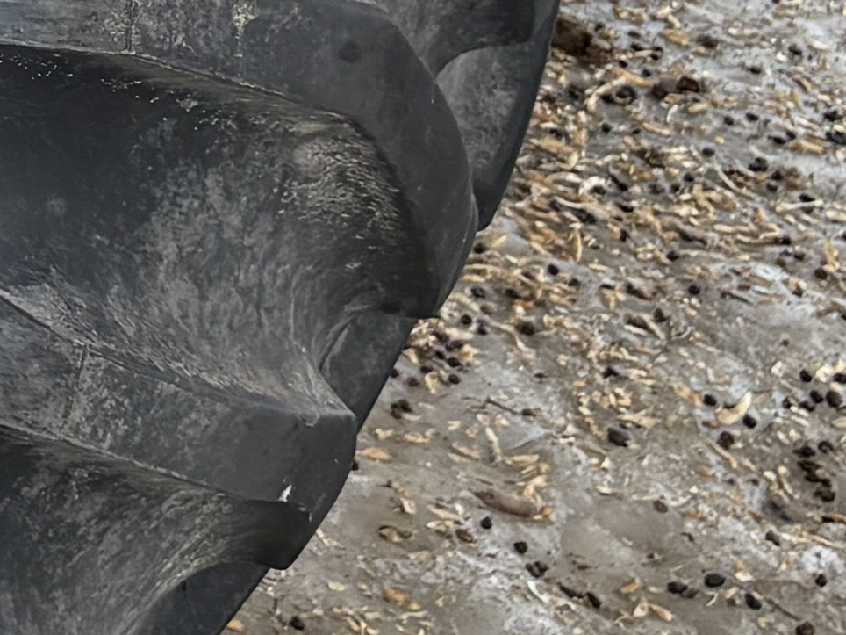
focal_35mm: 154
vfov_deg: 9.1
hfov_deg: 11.4
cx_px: -945
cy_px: -638
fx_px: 3764
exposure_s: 1/973
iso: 50
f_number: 1.6
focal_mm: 5.96
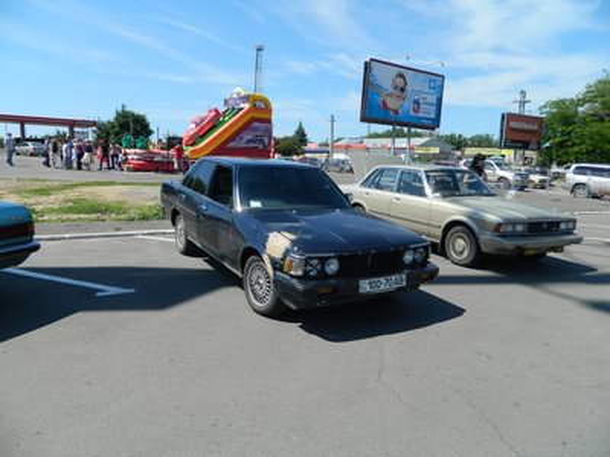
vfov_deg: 54.9
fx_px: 441
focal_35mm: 25
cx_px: 305
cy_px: 228
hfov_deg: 69.4
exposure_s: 1/160
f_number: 8.7
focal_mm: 4.5
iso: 80
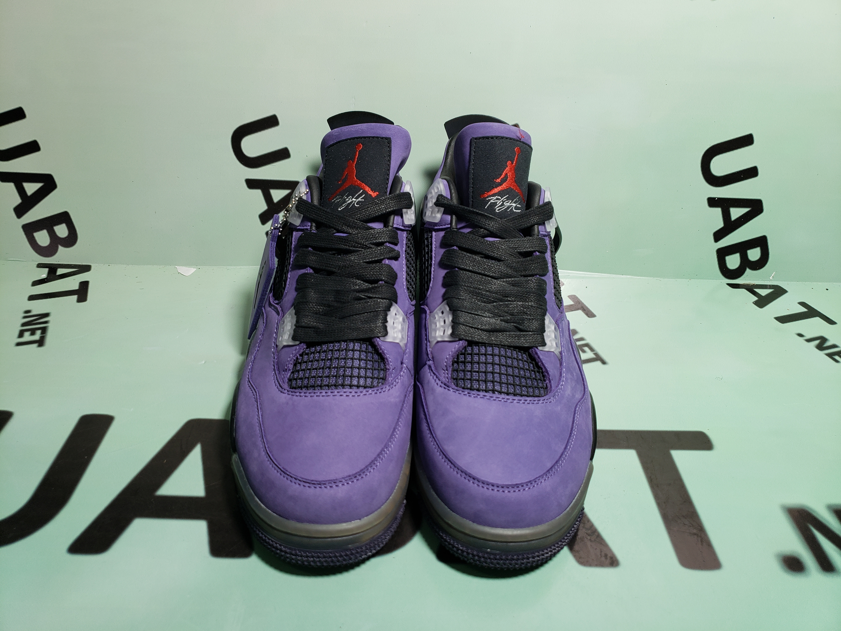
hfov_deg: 67.3
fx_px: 632
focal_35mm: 26
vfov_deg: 53.1
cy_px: 316
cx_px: 420
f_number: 1.5
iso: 50
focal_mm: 4.3
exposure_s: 1/227
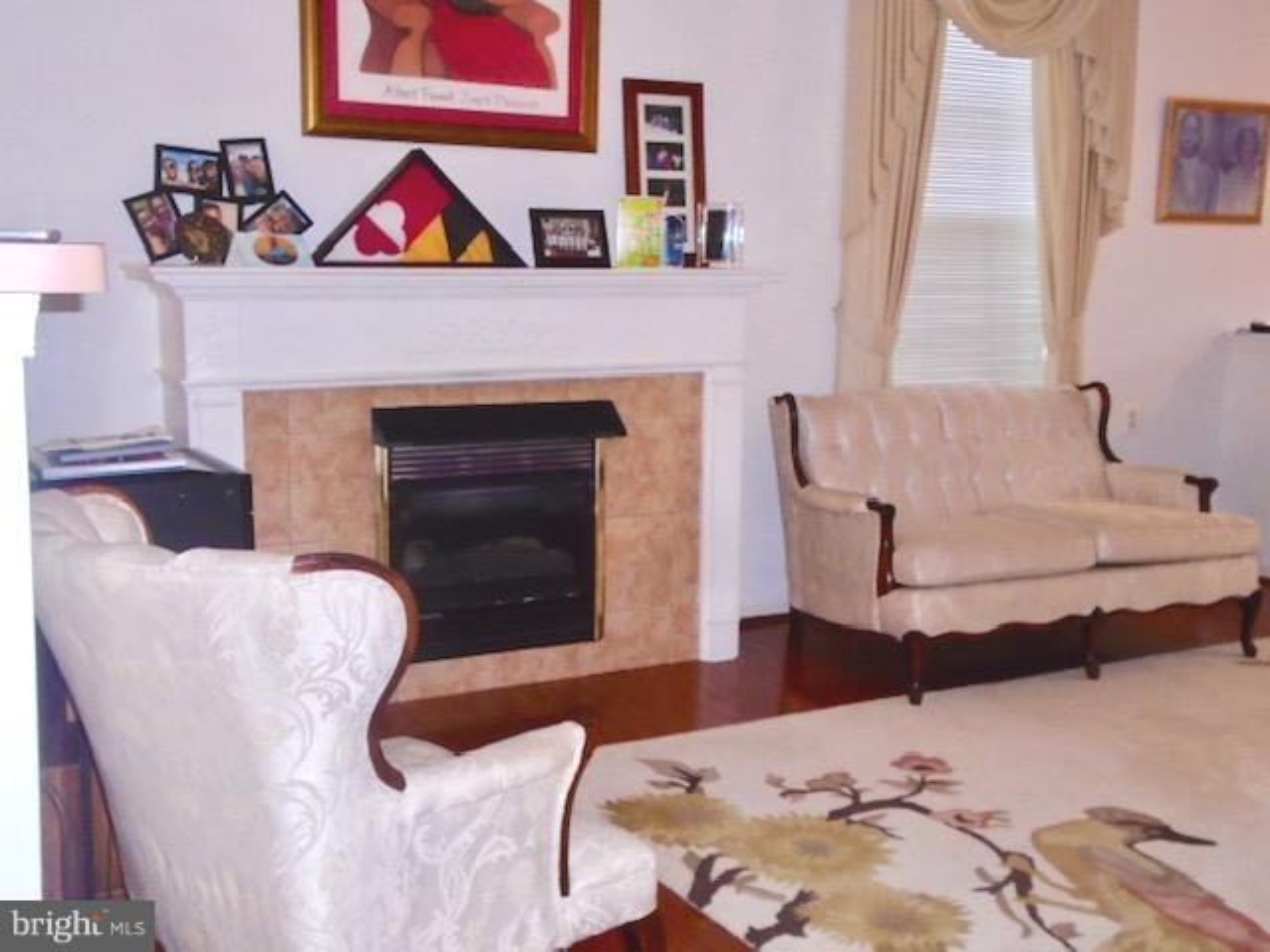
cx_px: 635
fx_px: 1541
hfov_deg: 44.8
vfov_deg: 34.3
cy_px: 476
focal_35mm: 42
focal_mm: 7.4
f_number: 4.1
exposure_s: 1/50
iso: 400
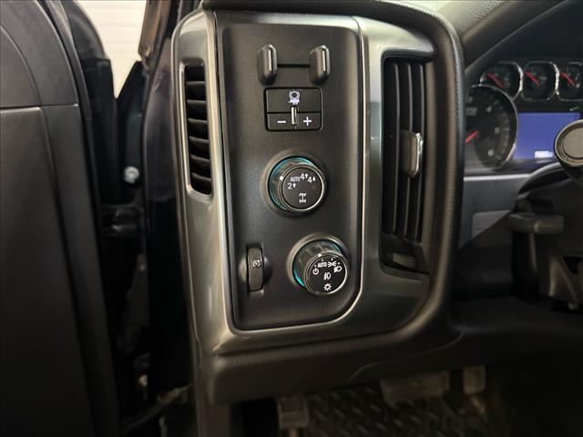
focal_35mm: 24
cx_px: 292
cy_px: 218
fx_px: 404
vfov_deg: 56.8
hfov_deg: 71.6
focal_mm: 6.76
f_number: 1.78
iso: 1000
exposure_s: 1/30
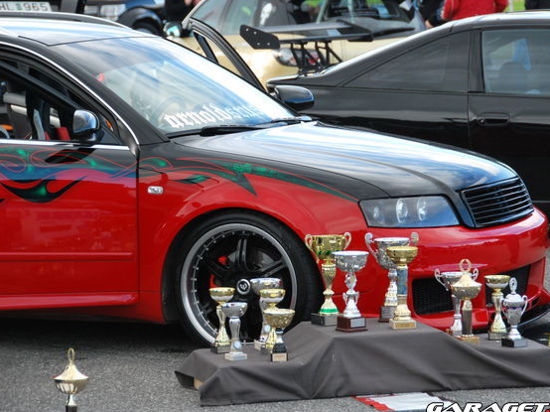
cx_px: 279
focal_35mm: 159
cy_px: 206
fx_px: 2518
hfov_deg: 12.5
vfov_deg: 9.4
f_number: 5.3
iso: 560
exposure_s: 1/500
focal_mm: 95
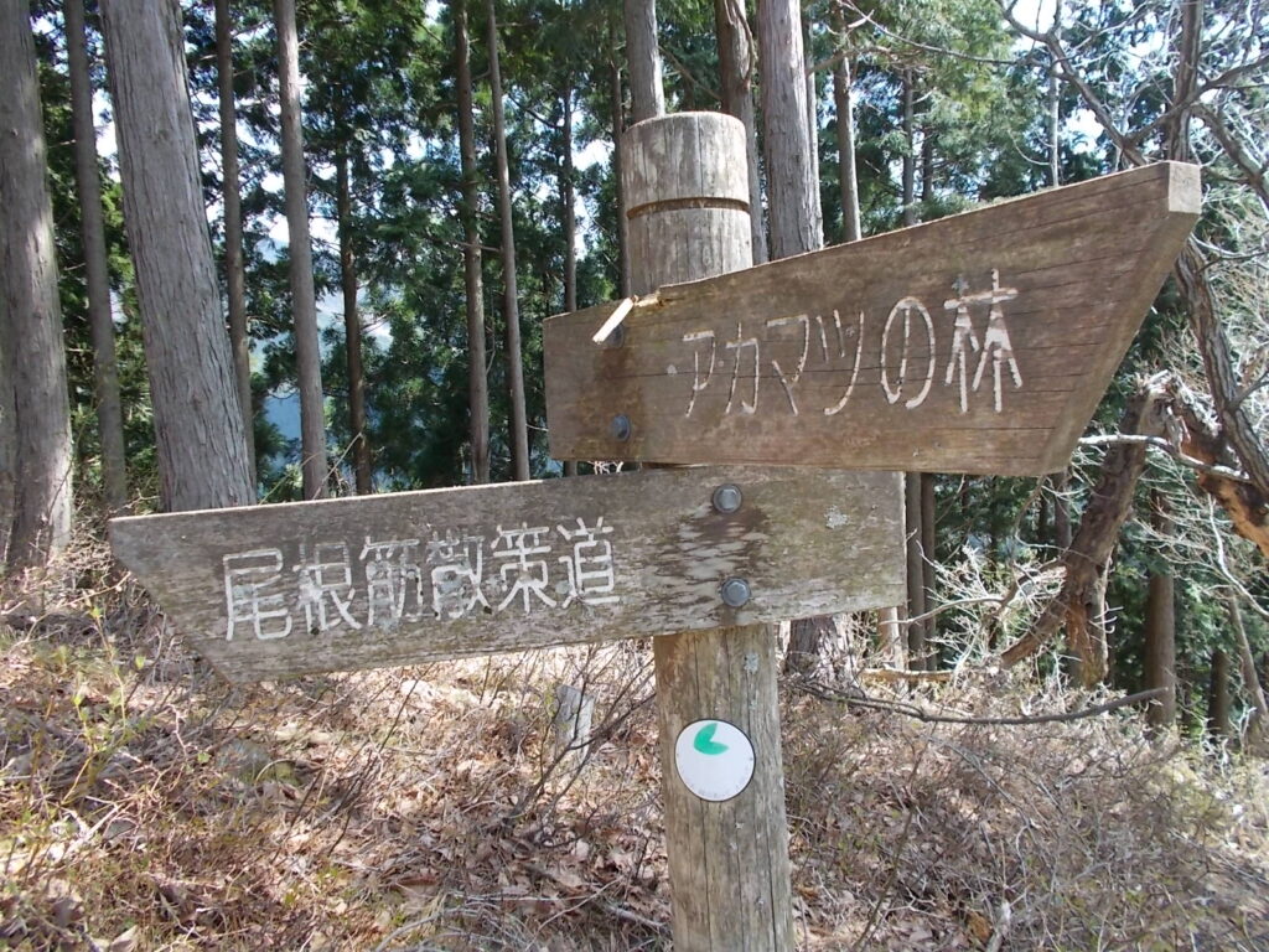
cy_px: 476
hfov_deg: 67.3
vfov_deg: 53.1
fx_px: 953
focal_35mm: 26
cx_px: 634
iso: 80
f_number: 3.2
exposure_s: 1/125
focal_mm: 4.6
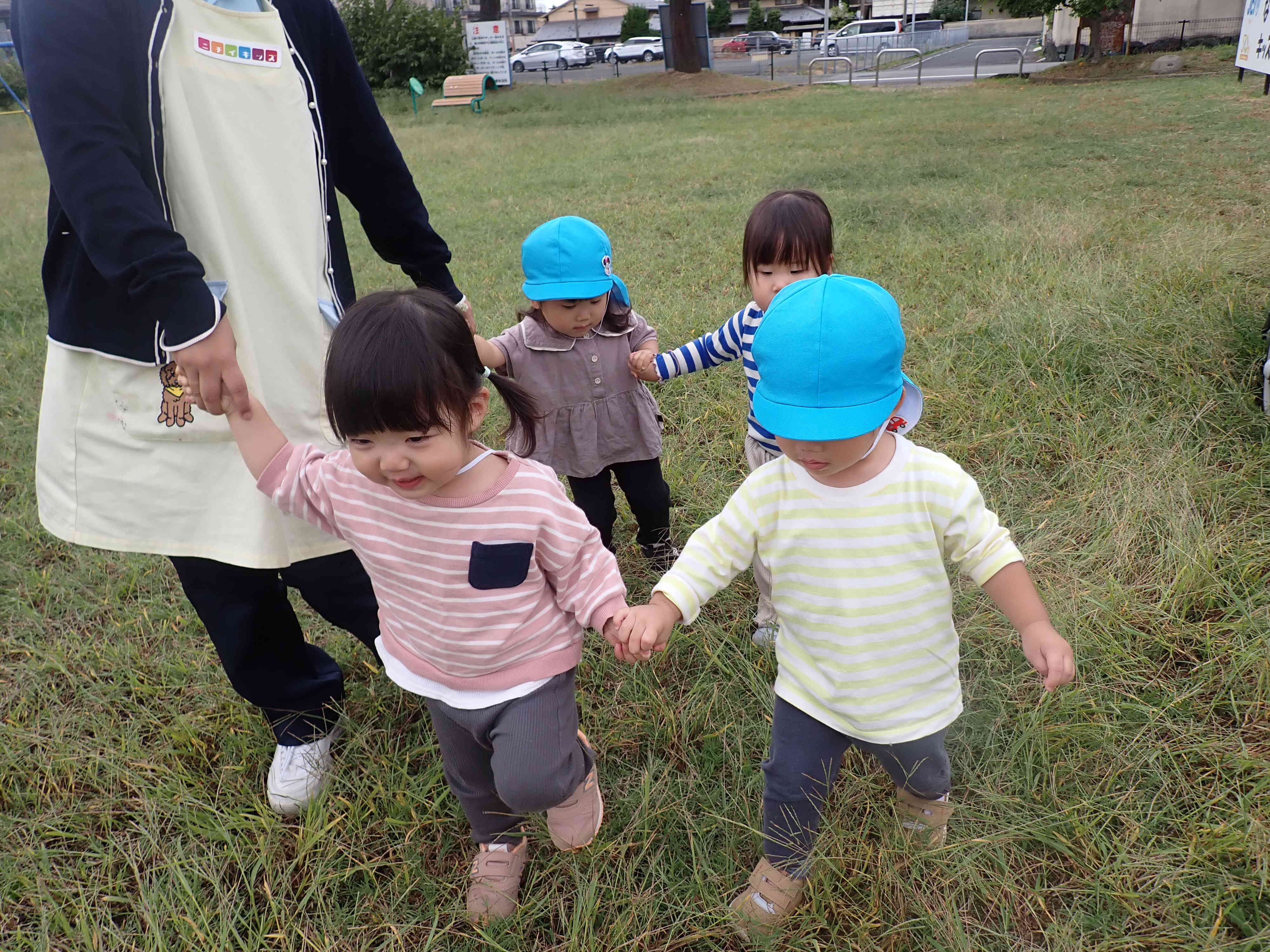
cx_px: 635
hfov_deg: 69.4
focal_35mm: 25
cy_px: 476
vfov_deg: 54.9
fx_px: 917
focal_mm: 4.5
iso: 100
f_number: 2.8
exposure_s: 1/640
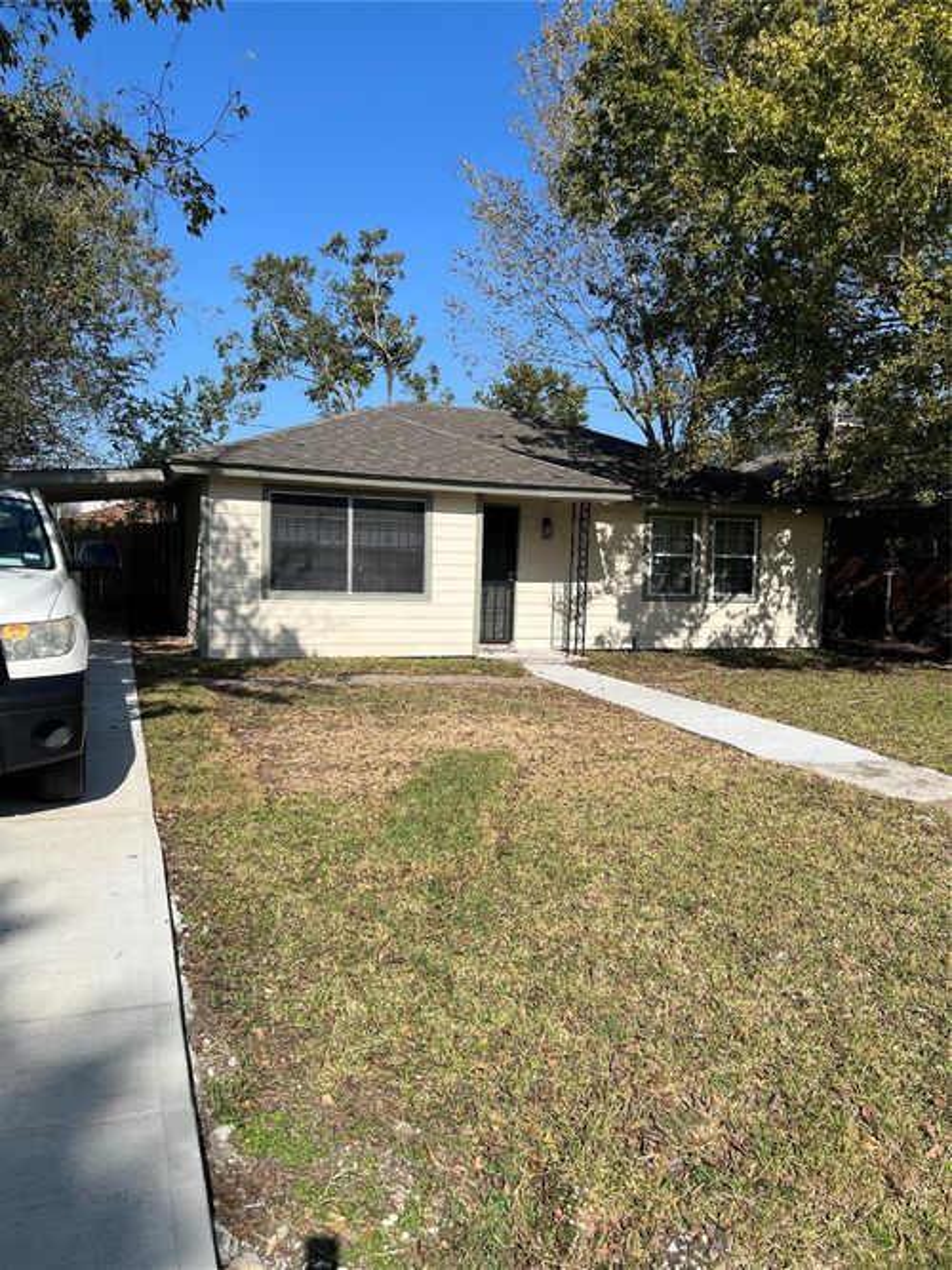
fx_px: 954
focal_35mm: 26
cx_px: 476
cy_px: 635
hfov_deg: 53.0
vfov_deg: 67.3
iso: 50
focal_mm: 5.7
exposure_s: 1/4831
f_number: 1.5
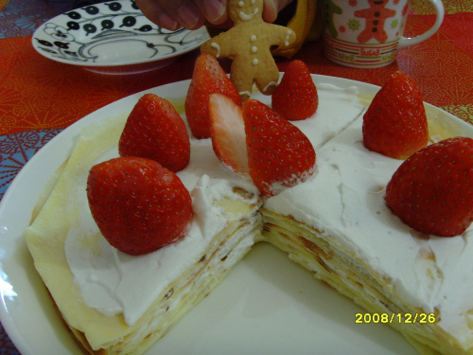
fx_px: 533
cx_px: 236
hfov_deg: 47.9
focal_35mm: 39
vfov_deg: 36.8
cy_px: 178
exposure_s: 1/20
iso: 200
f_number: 3.5
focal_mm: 6.6
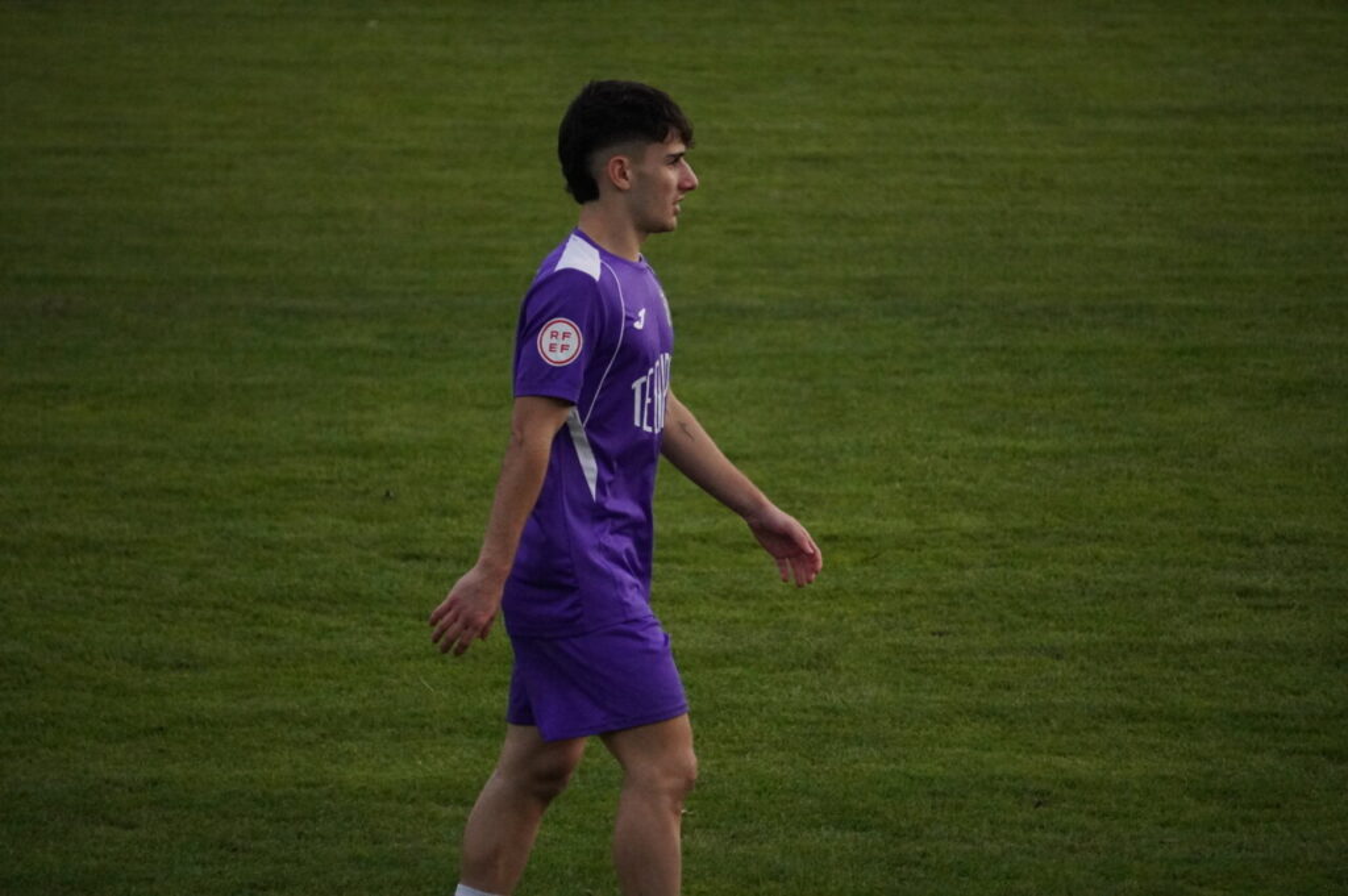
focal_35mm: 315
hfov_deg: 6.5
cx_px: 674
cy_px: 448
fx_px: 11785
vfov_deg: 4.4
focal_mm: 210
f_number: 6.3
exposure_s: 1/2500
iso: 6400
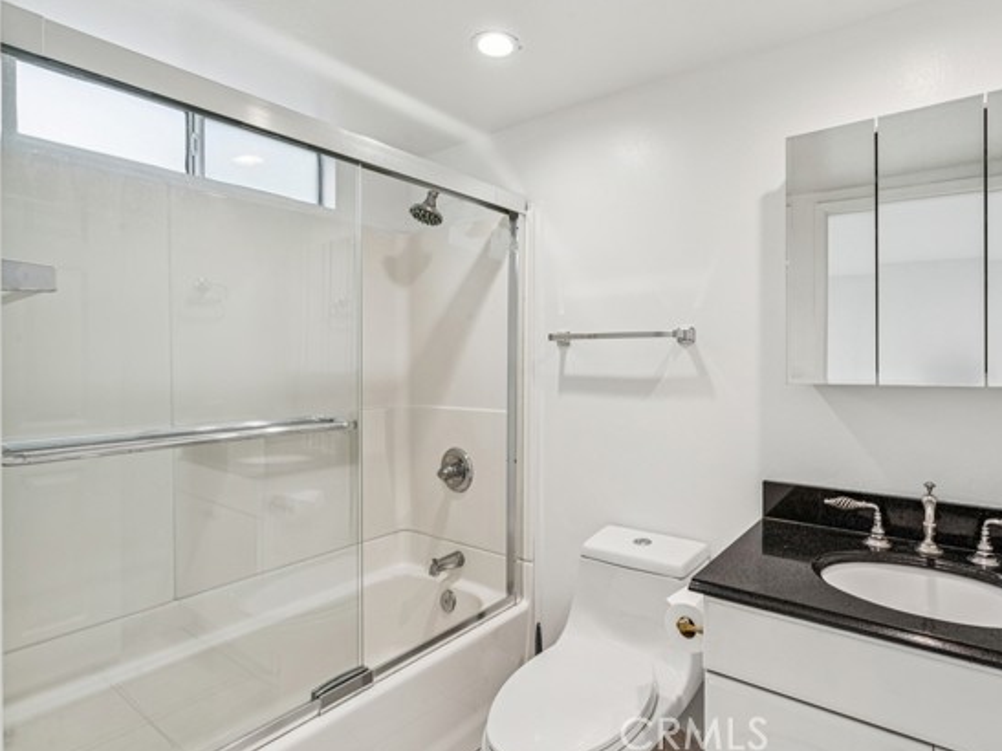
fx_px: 544
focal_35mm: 19
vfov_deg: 69.3
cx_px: 579
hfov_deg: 84.7
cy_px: 370
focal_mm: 16.7
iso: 100
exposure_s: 1/4
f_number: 13
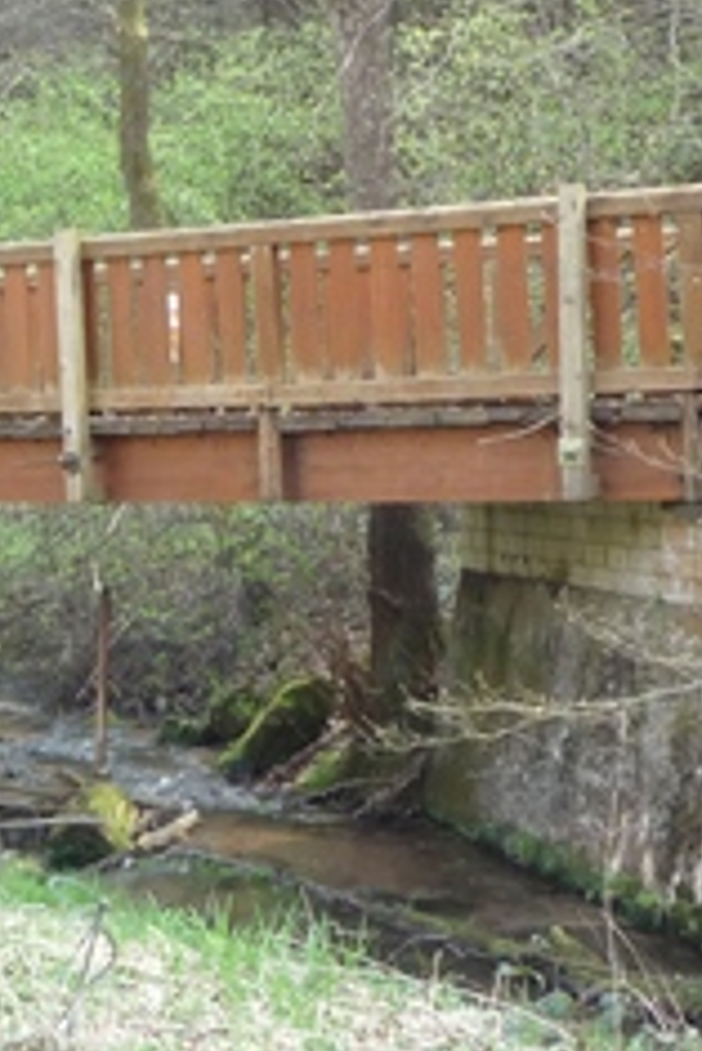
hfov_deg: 20.0
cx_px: 282
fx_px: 1986
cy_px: 403
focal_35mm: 68
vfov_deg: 29.5
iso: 200
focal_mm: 5.2
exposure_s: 1/125
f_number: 3.3
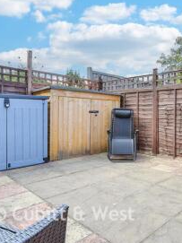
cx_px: 132
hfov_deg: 49.7
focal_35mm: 27
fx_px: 189
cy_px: 116
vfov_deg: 65.3
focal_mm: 11
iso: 160
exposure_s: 1/80
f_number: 8
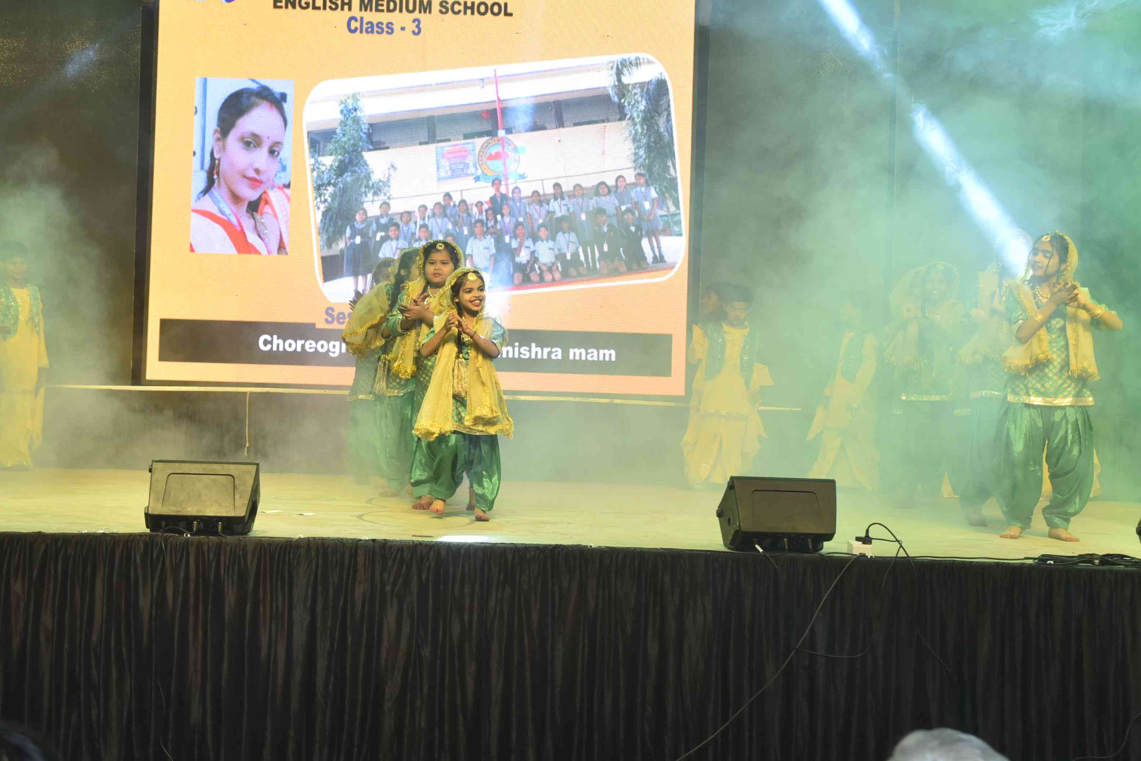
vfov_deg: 21.5
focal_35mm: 63
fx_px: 1997
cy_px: 281
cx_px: 451
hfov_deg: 31.8
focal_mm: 44
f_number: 5
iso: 500
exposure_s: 1/160
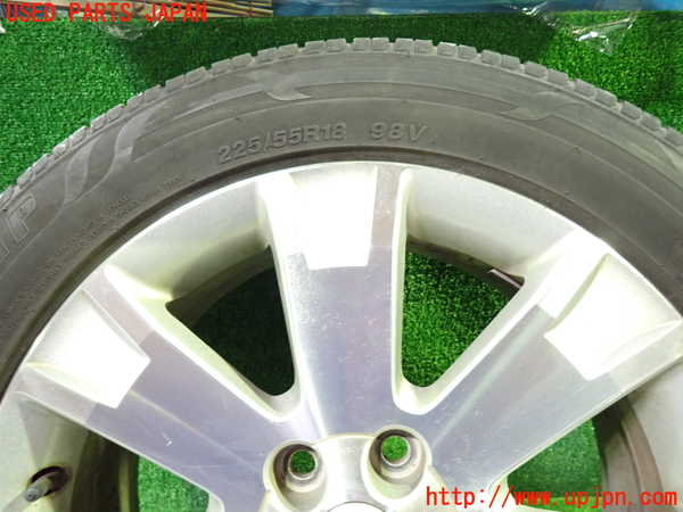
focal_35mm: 25
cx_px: 342
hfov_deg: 69.4
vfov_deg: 54.9
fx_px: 493
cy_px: 256
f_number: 2
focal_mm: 4.5
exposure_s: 1/30
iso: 800
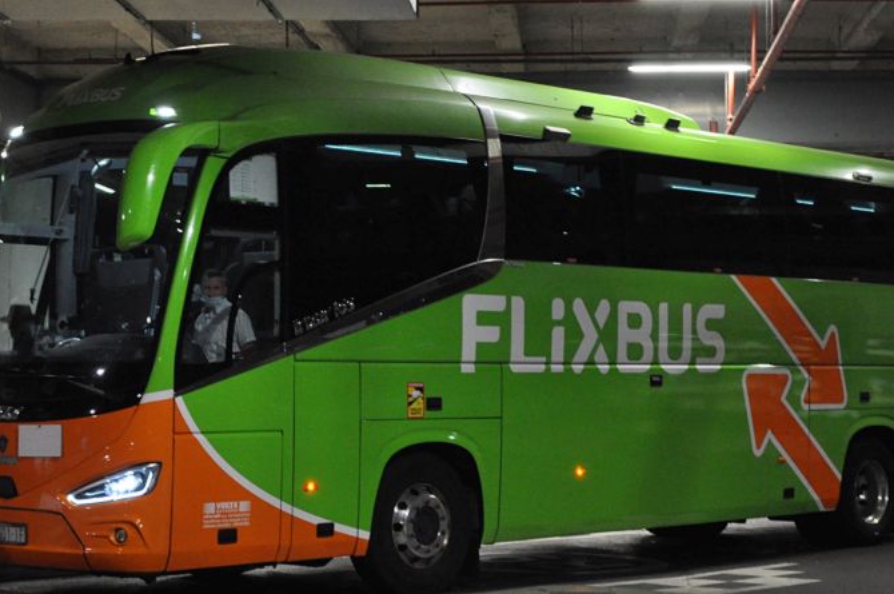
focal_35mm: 72
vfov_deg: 18.9
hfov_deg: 28.1
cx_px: 455
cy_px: 239
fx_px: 1786
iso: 1600
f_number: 4.2
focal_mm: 30
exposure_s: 1/30
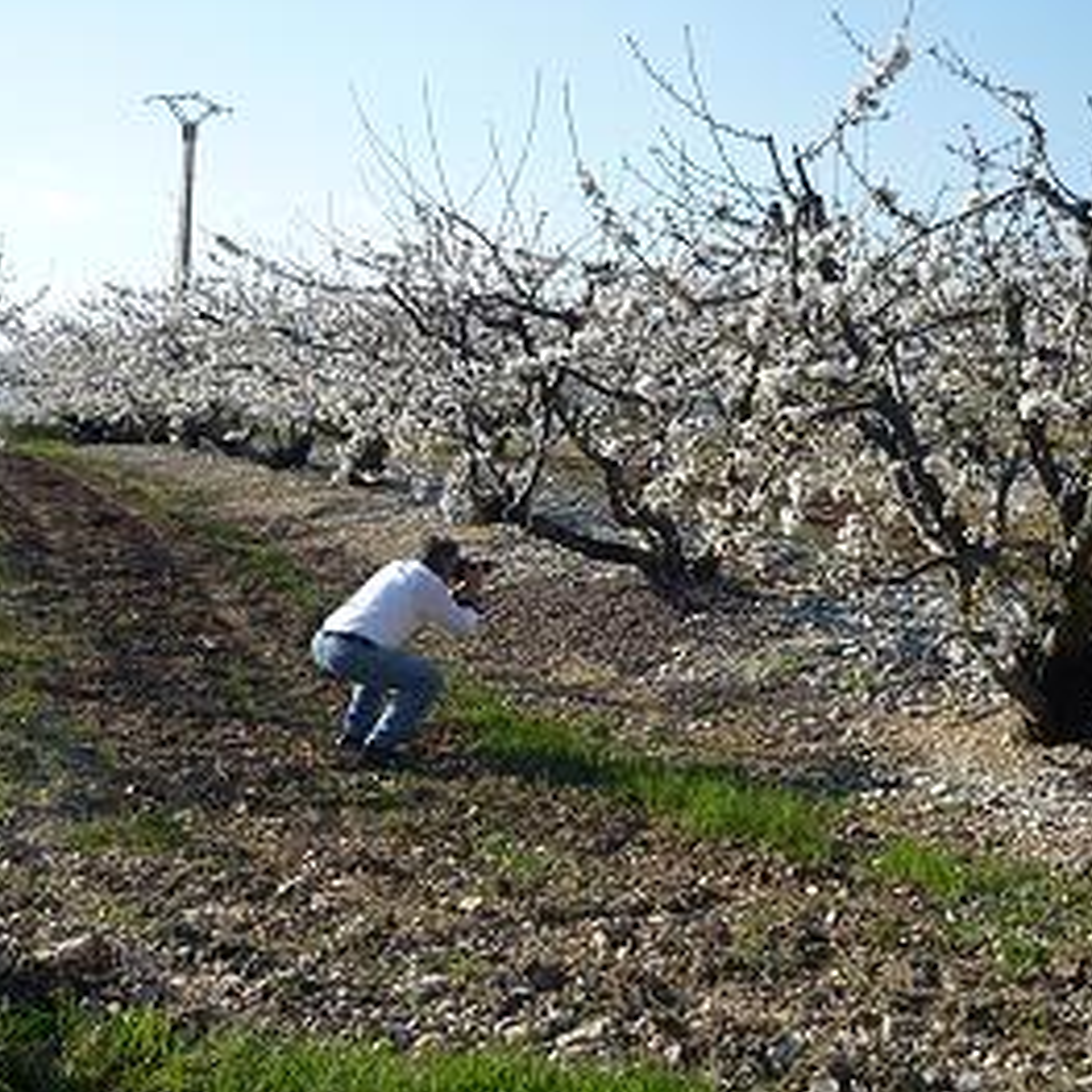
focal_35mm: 51
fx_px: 1820
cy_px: 548
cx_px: 681
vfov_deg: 33.4
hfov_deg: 33.2
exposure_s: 1/160
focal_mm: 6.3
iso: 100
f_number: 8
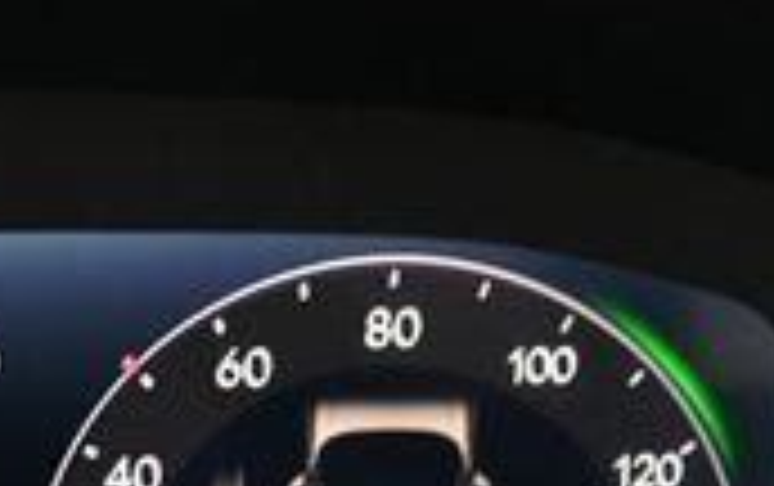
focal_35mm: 144
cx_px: -140
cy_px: 695
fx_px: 3042
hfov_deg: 14.1
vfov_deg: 8.9
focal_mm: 38
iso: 200
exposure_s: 1/10
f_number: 5
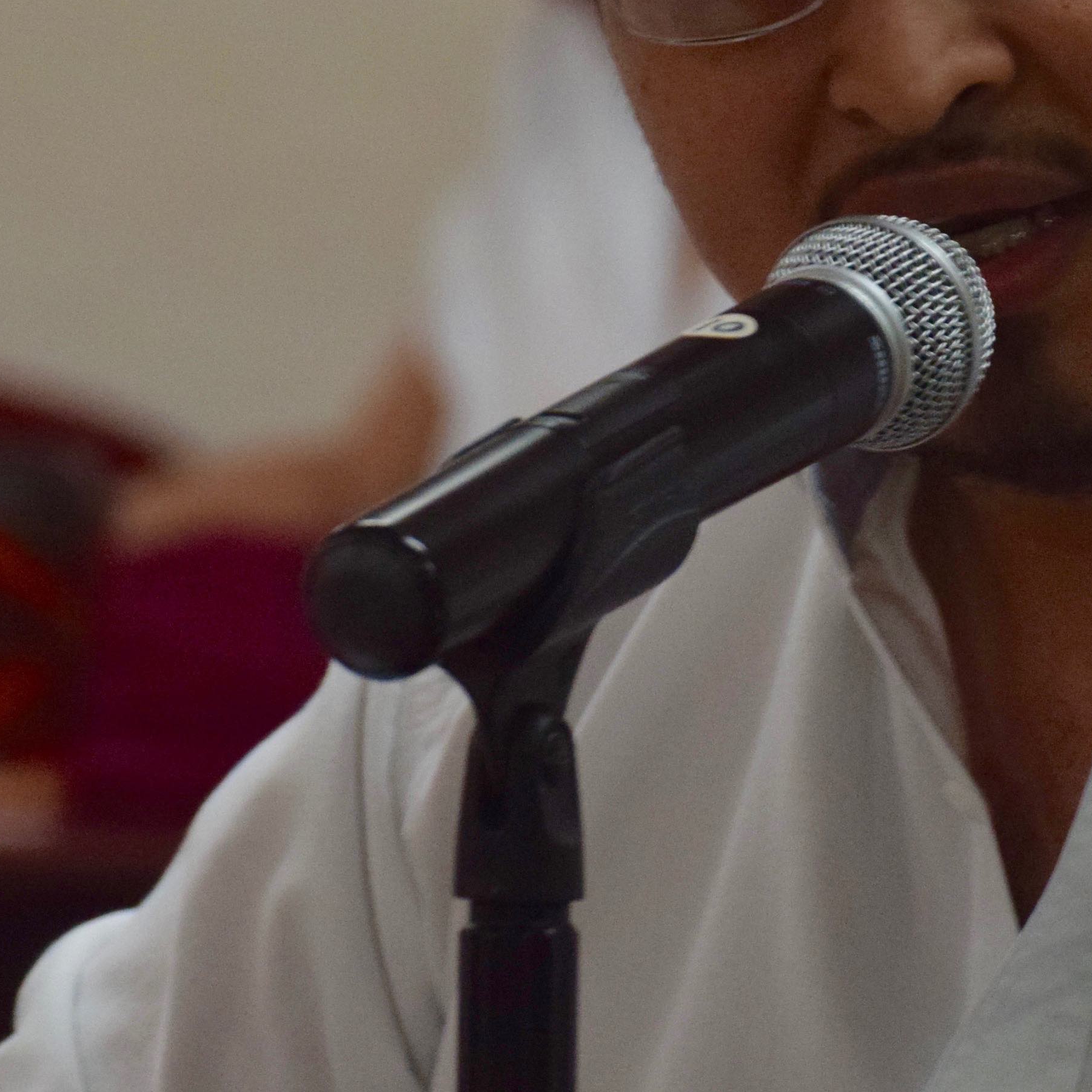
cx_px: 543
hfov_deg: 2.4
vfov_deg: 2.4
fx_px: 25768
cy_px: 317
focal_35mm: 722
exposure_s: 1/100
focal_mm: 170
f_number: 5
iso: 800
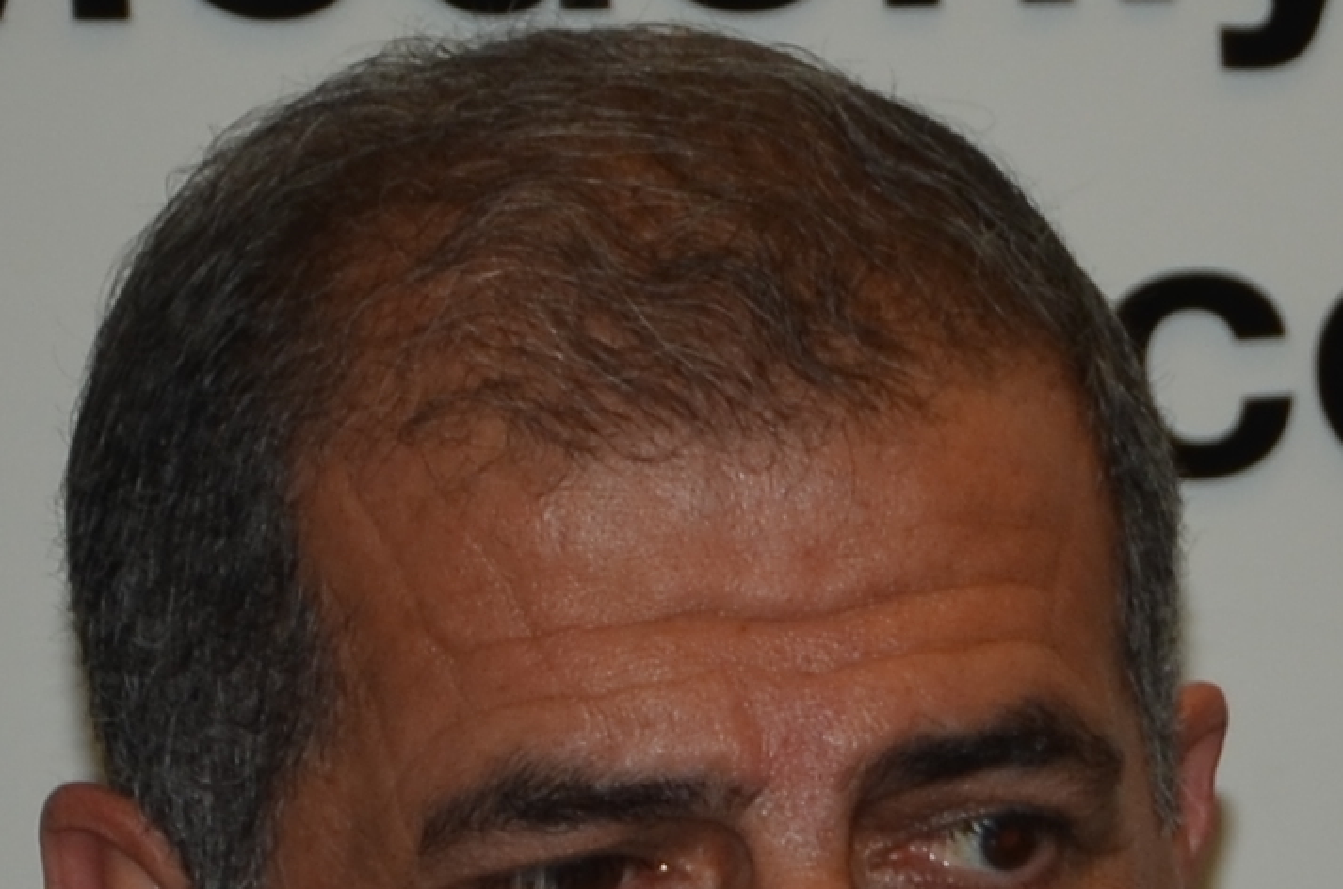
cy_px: 1821
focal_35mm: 539
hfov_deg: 3.8
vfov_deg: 2.5
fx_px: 20063
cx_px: 3018
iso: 100
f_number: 5
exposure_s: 1/60
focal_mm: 52
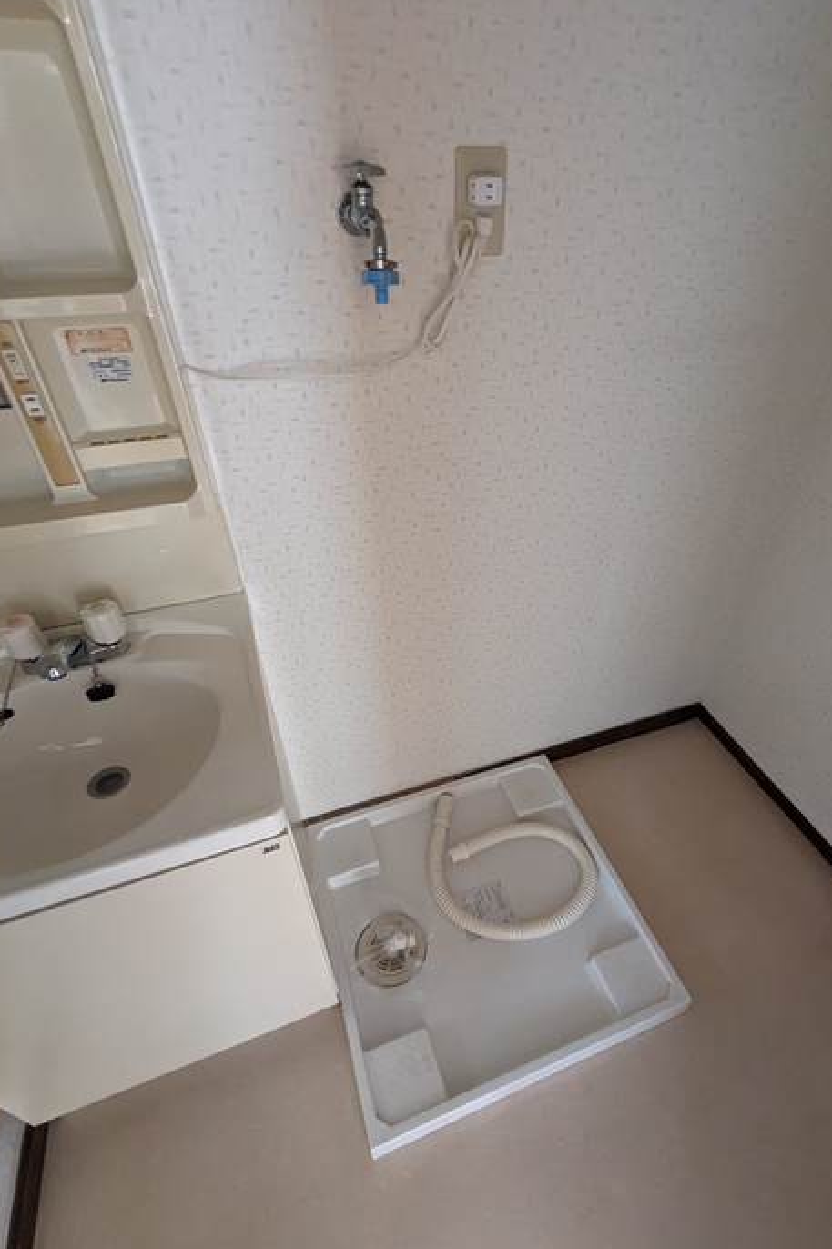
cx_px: 465
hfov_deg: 70.2
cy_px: 621
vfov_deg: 93.3
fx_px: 590
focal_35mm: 17
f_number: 2.2
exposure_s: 1/26.5
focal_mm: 2.35
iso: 903
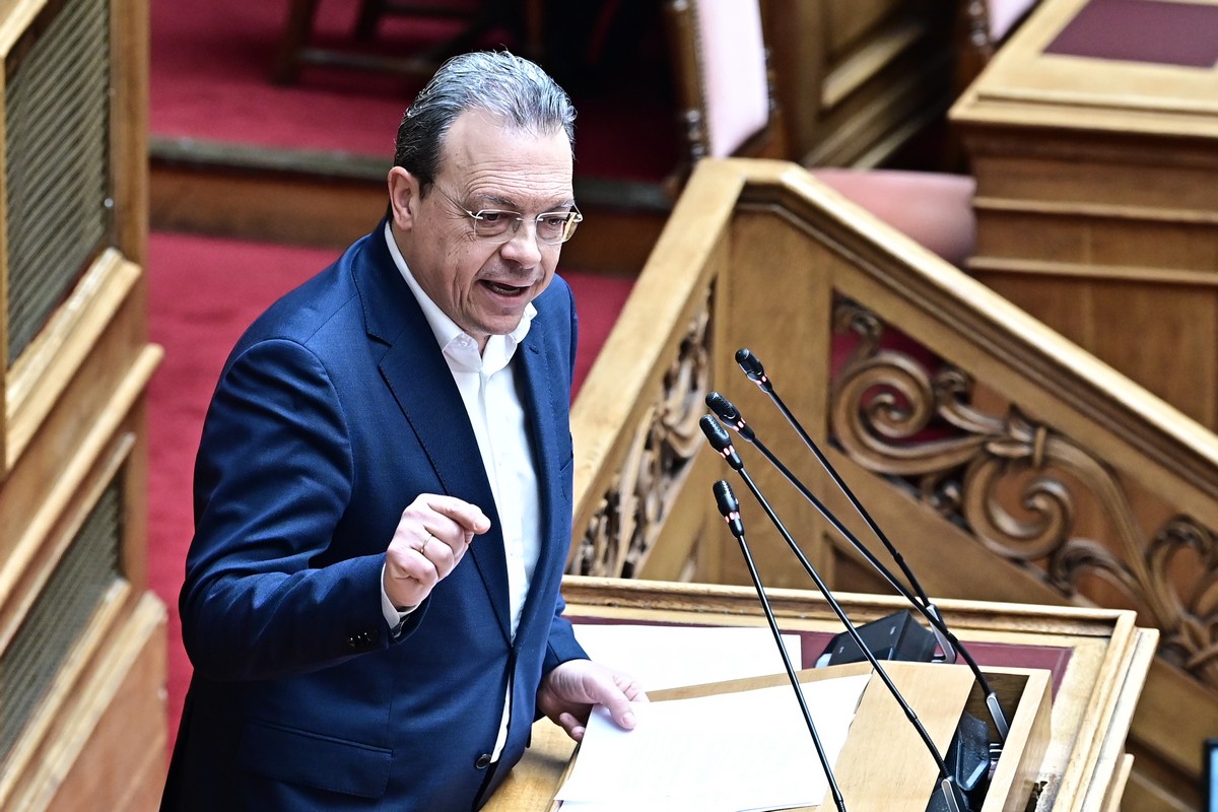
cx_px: 609
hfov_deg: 8.1
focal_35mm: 255
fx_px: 8627
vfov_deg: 5.4
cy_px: 406
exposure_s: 1/500
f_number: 4
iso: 1600
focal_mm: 170
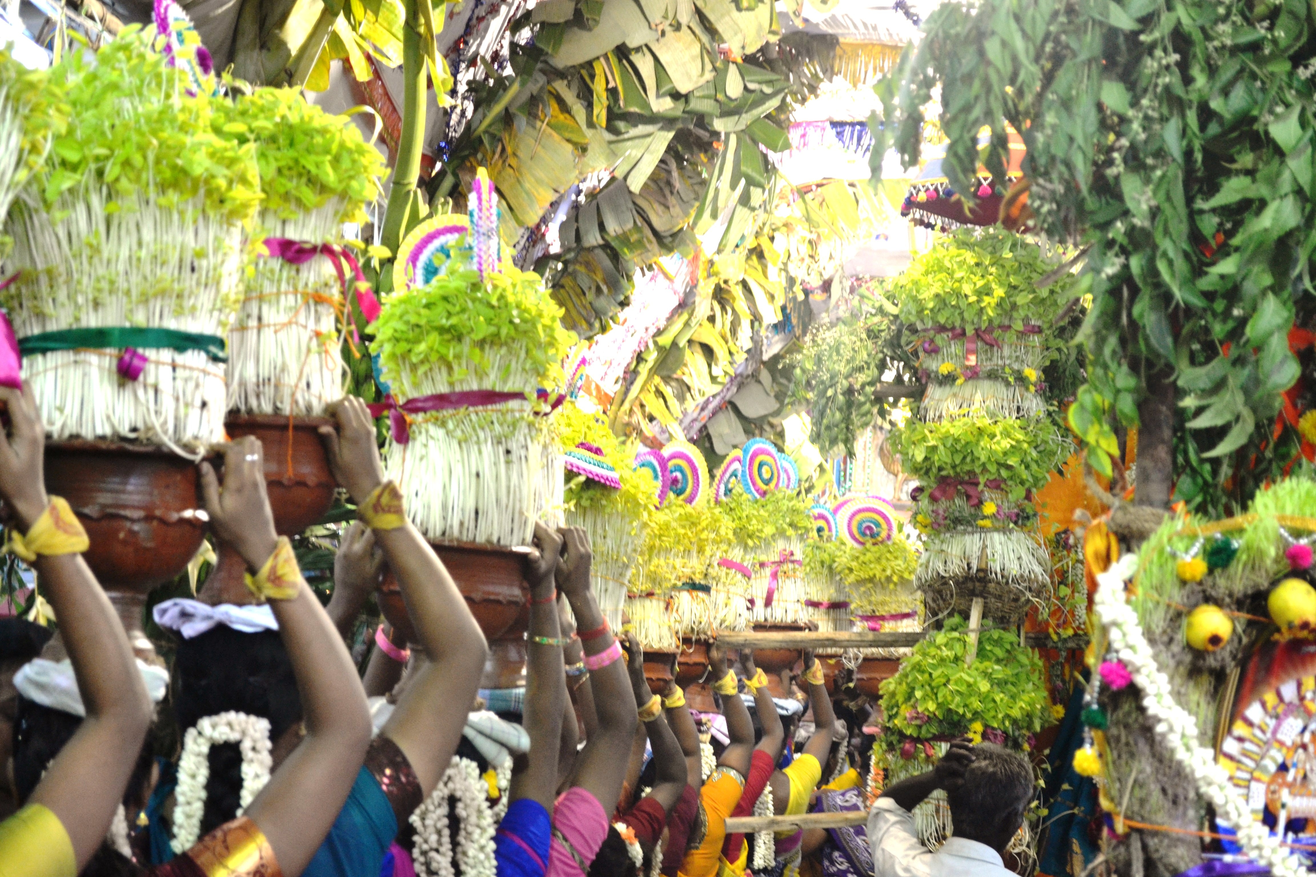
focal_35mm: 72
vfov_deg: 18.9
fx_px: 2632
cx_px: 658
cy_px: 438
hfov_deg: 28.1
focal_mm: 48
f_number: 5.6
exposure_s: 1/40
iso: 800
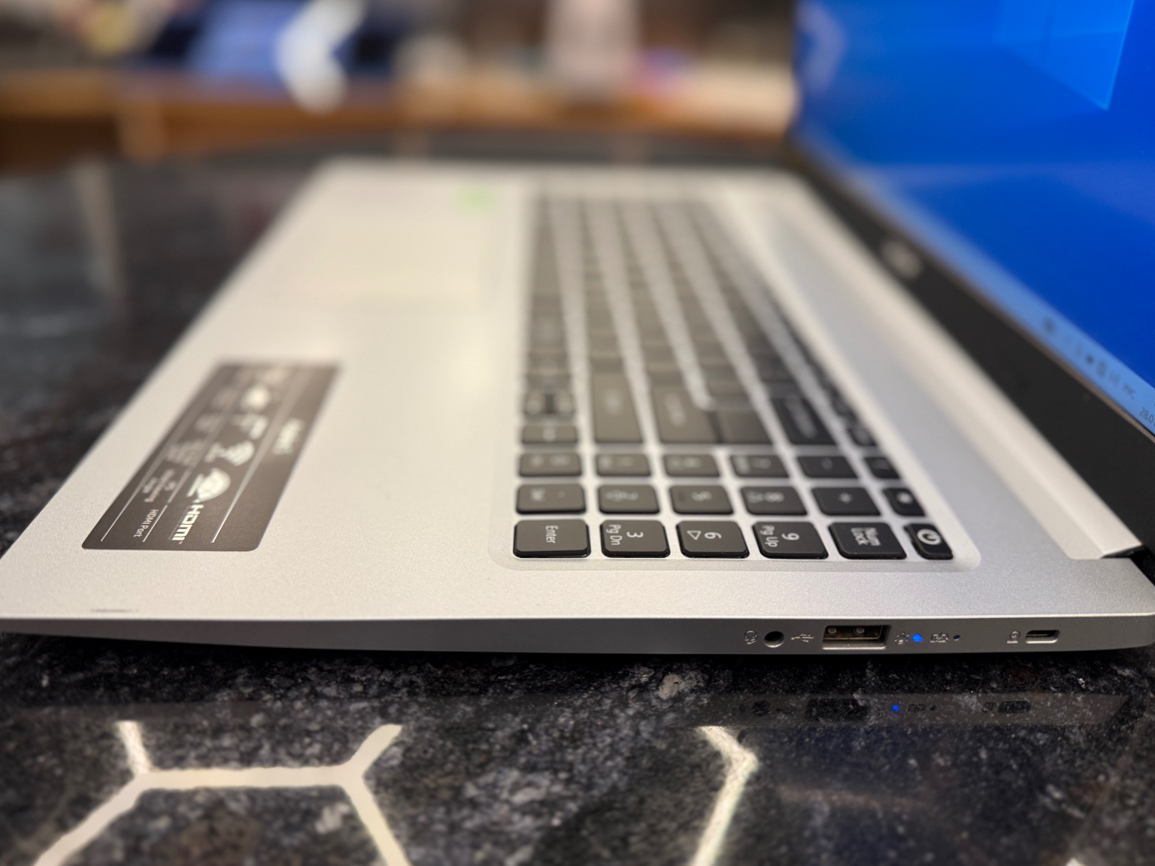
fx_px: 834
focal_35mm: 25
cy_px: 417
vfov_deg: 54.9
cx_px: 590
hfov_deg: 69.4
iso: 160
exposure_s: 1/121
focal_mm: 6.76
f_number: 1.78
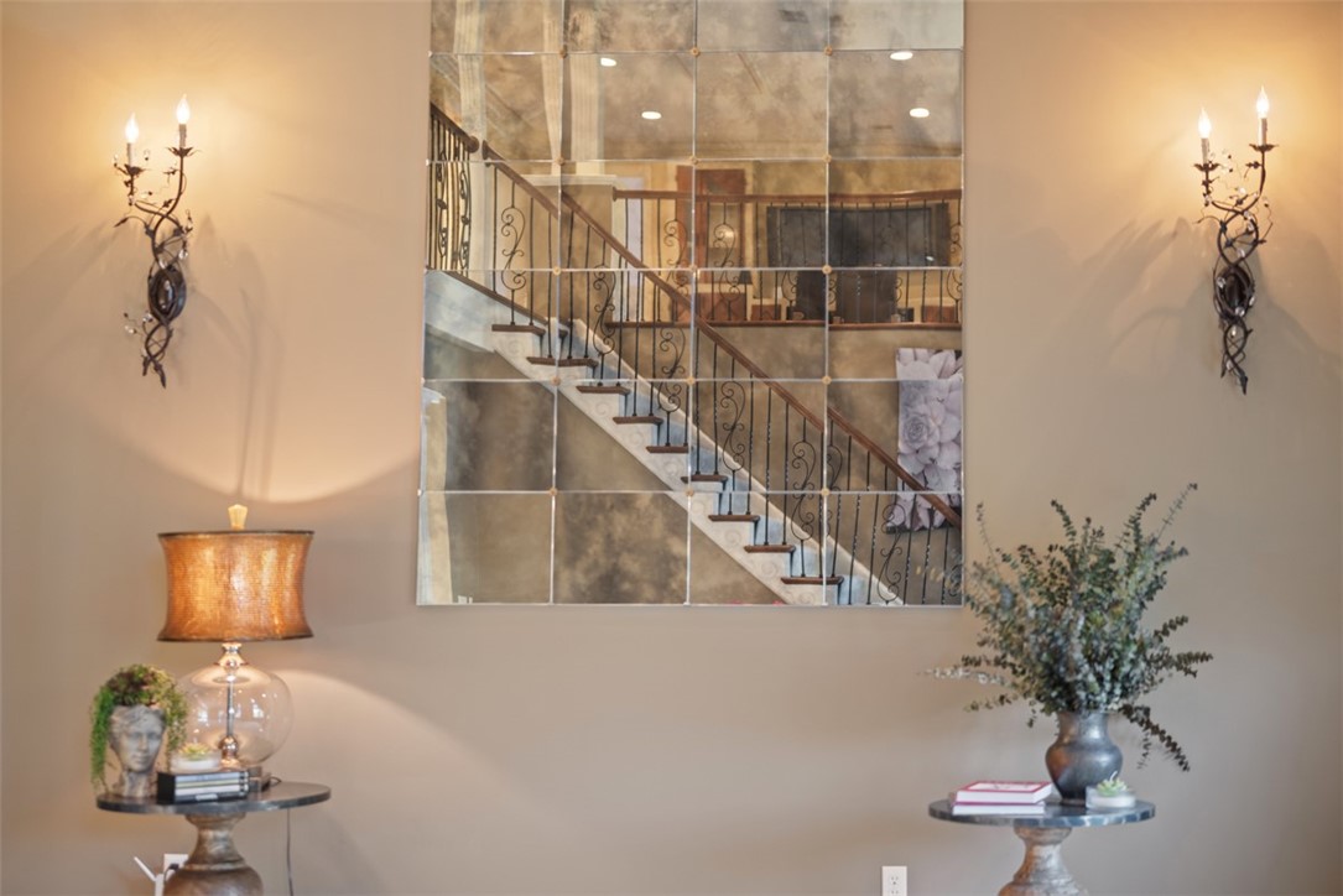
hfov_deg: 39.6
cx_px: 672
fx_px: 1866
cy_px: 448
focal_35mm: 50
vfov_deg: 27.0
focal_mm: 50
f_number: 1.8
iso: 400
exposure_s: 1/15
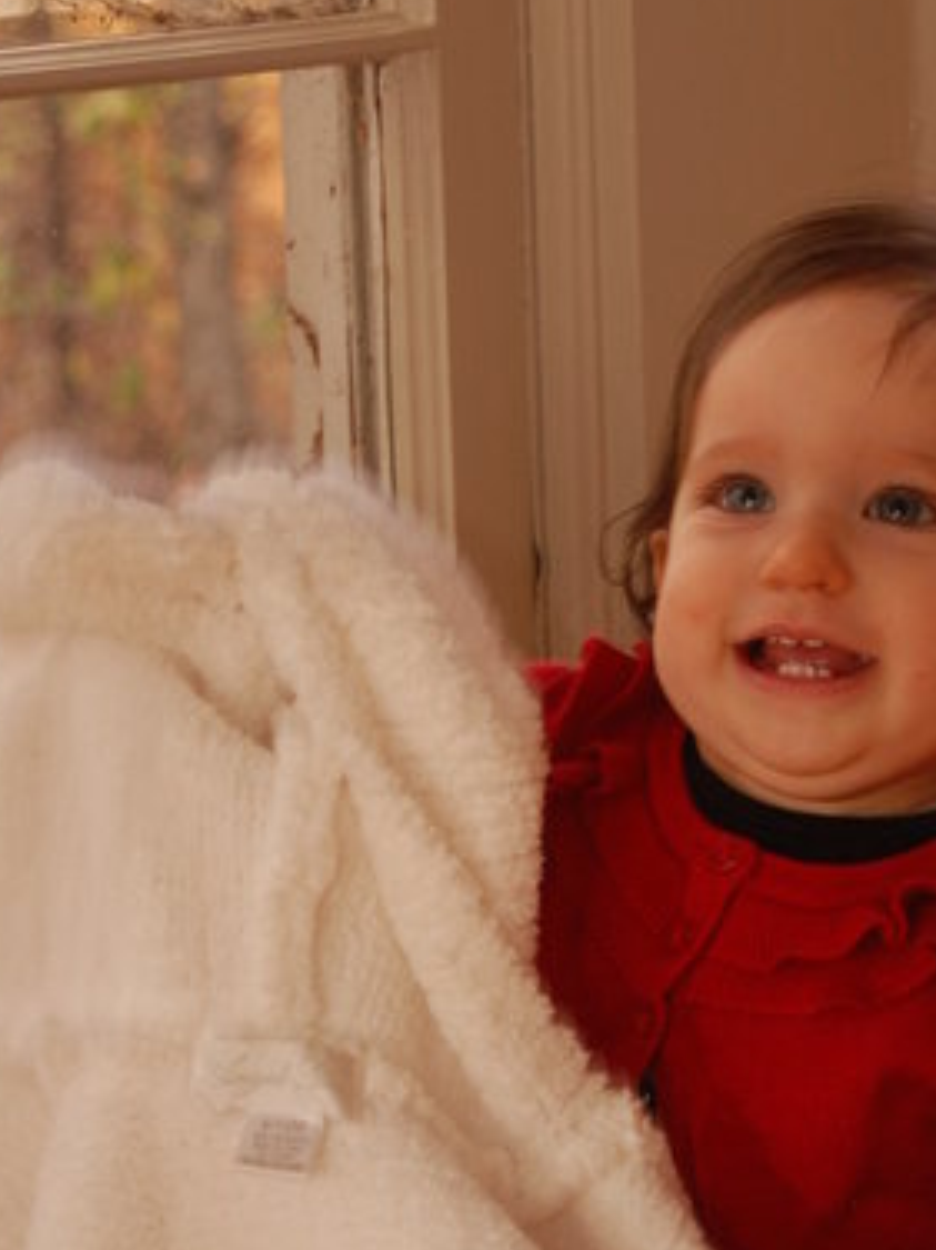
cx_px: 623
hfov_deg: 8.8
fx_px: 6097
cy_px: 1013
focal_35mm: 169
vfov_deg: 11.7
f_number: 5.6
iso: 400
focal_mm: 55
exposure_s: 1/60
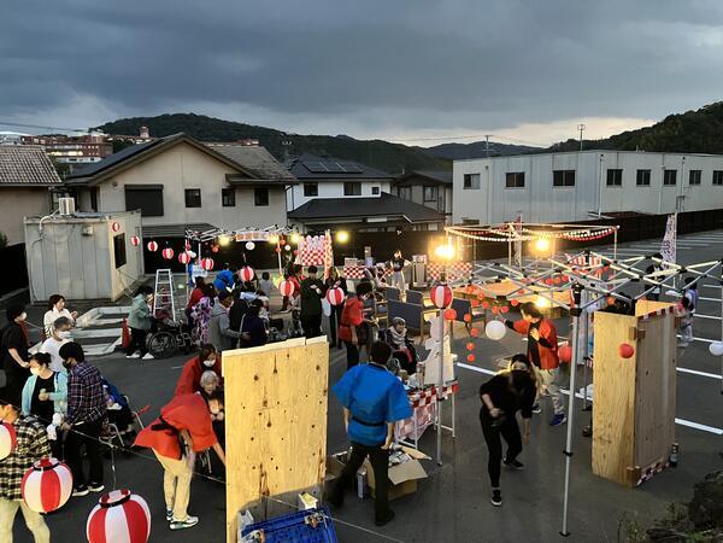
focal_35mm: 28
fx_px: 585
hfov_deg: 63.4
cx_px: 362
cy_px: 272
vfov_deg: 49.7
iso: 640
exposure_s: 1/25
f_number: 1.8
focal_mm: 3.99
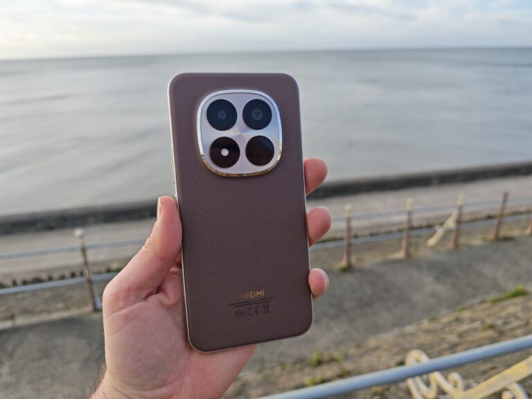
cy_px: 200
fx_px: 353
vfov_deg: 58.9
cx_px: 266
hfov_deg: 73.9
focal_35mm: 23
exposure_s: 1/920
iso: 50
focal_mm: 6.55
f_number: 1.6
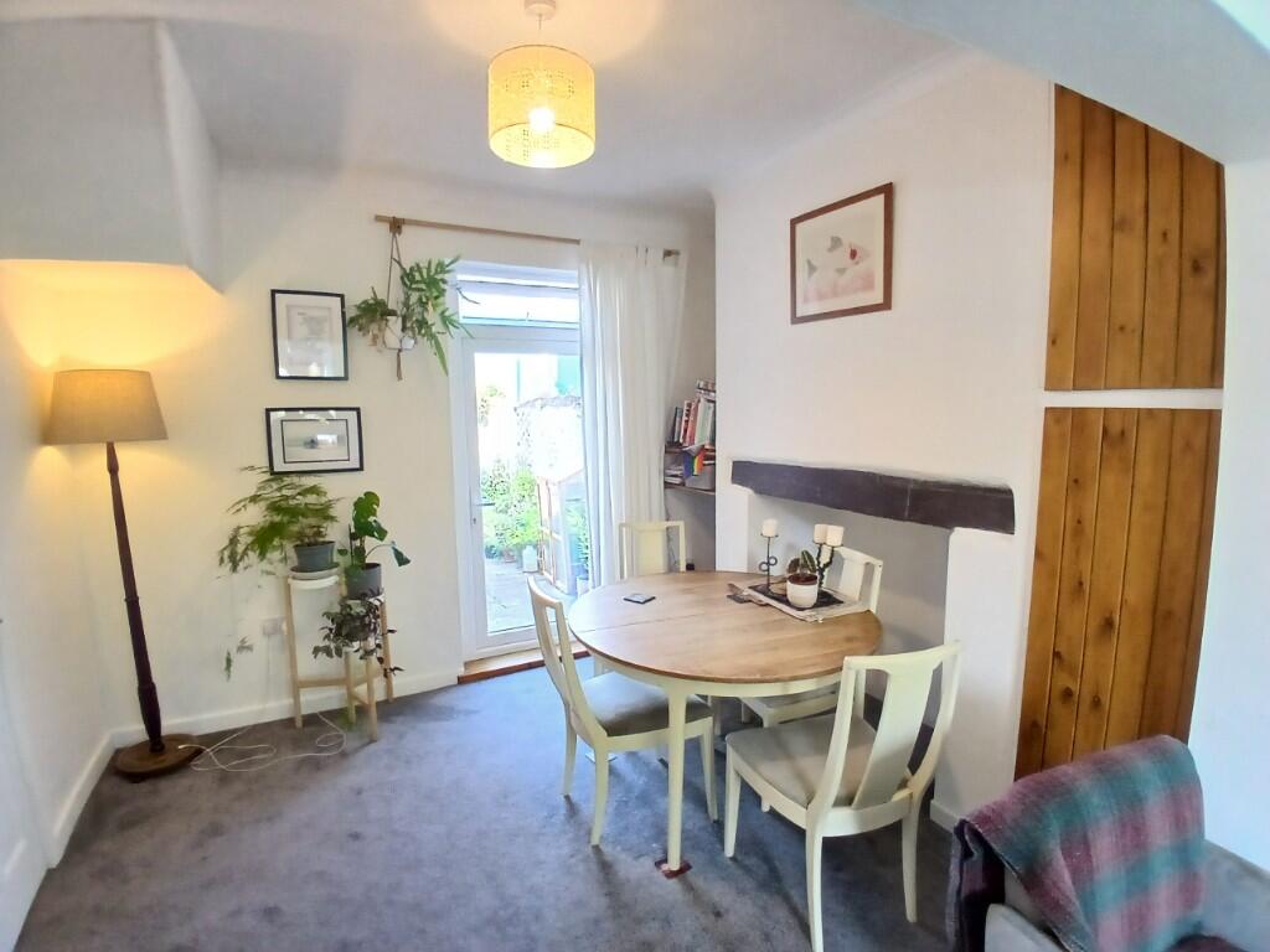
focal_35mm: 17
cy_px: 476
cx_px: 635
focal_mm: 1.4
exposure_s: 1/33.3
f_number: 2.2
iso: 250
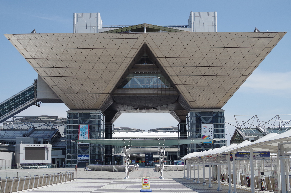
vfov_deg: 29.1
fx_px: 371
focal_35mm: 46
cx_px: 146
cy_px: 96
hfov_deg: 42.8
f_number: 9
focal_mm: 31
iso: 400
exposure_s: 1/640
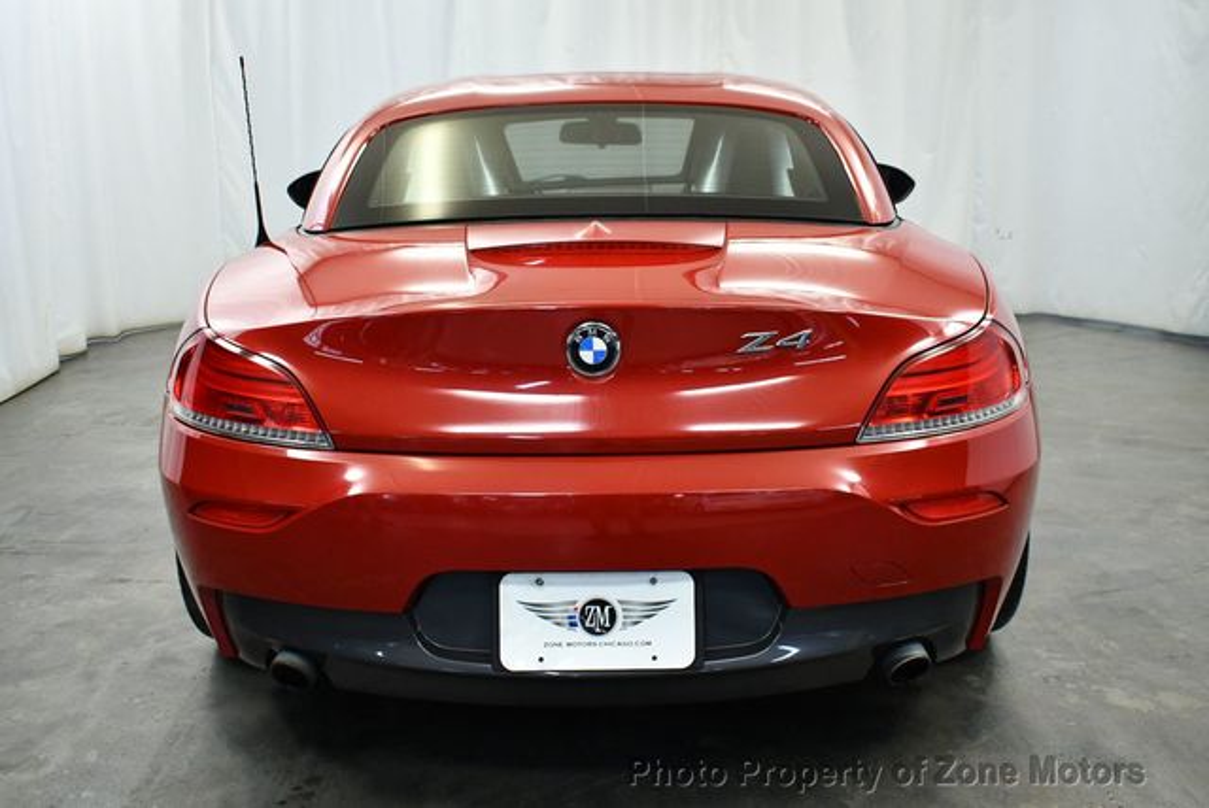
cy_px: 404
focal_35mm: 36
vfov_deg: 36.9
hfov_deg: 53.1
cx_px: 604
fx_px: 1210
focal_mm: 18
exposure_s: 1/125
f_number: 3.5
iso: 1100
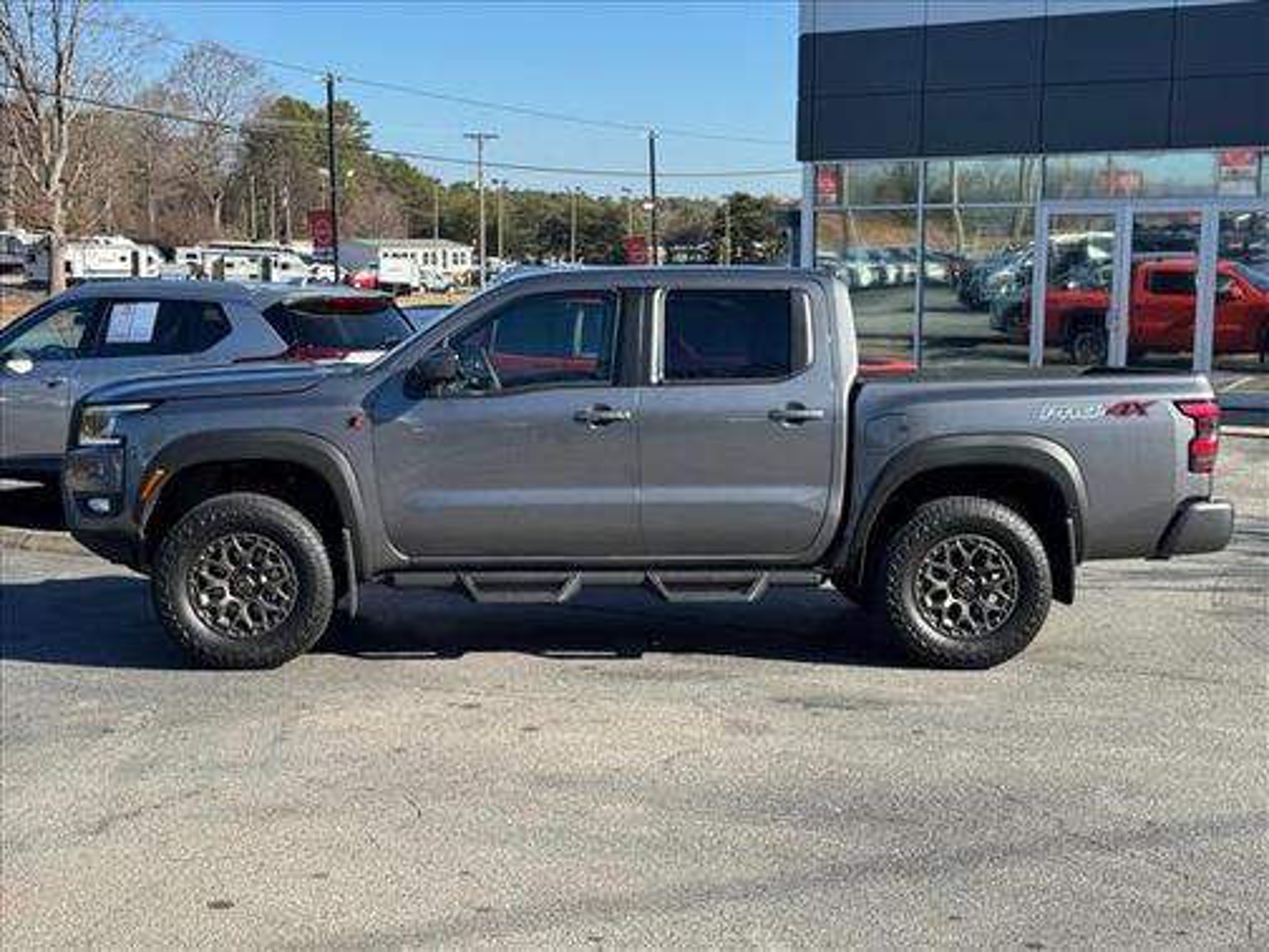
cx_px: 634
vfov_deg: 30.3
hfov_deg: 39.7
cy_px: 476
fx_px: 1760
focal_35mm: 48
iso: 64
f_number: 1.78
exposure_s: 1/2110
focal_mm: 6.76
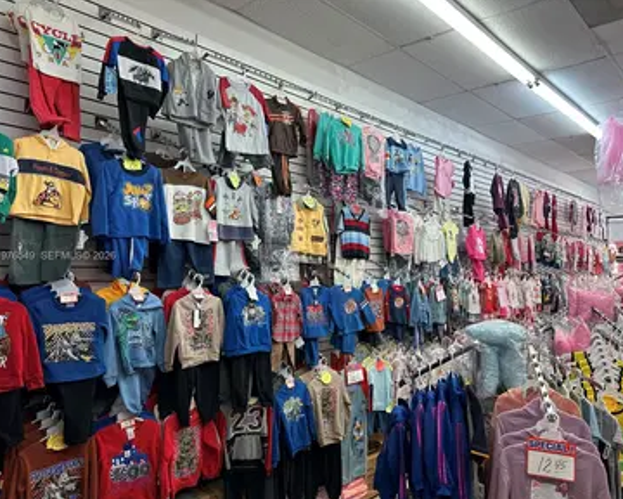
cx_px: 327
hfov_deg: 66.0
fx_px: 479
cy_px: 256
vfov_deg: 54.9
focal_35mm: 26
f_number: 1.78
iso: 100
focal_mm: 6.86
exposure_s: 1/120
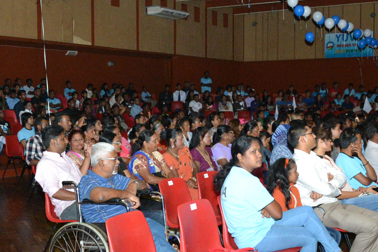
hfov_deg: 35.6
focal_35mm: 56
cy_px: 136
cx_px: 184
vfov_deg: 24.2
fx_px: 588
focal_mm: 18
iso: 3200
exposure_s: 1/80
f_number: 5
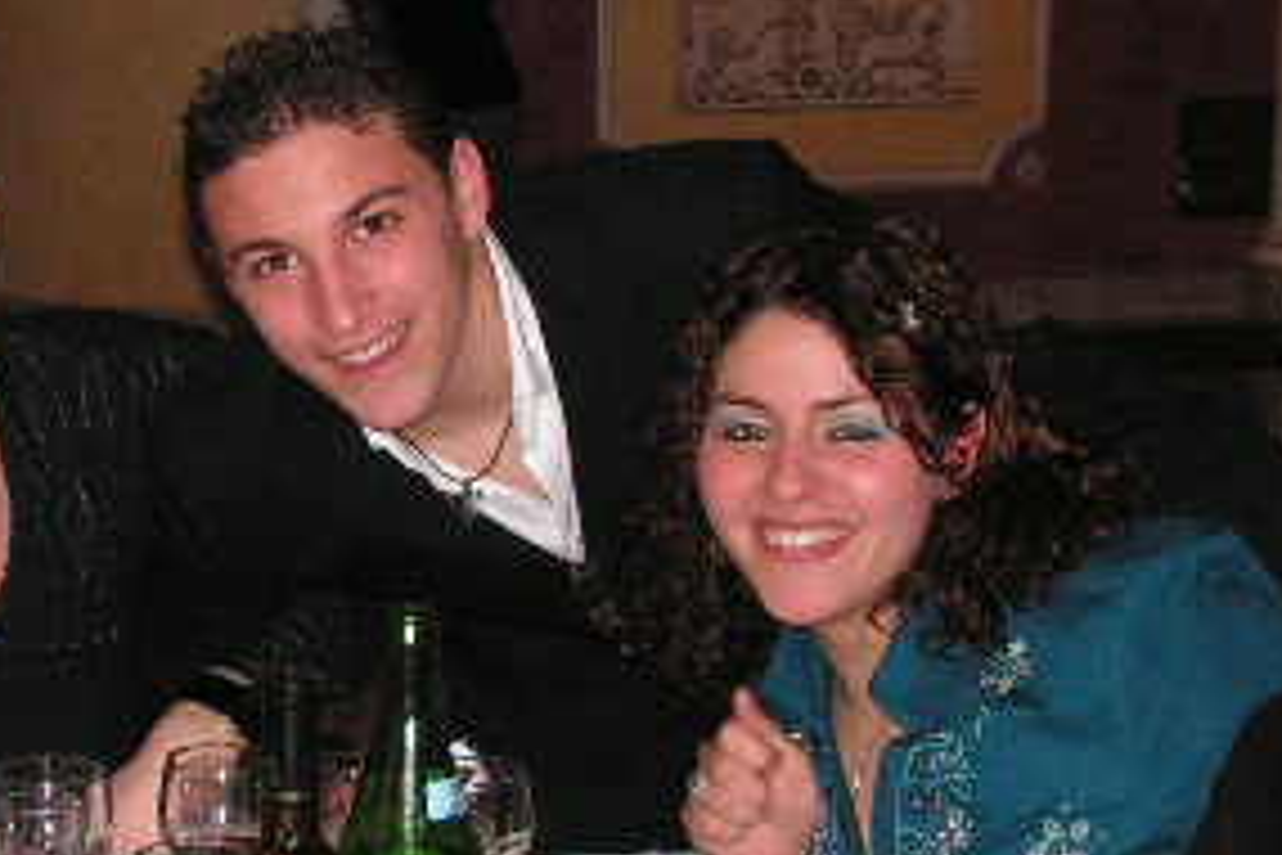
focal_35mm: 119
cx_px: 297
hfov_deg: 17.1
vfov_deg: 11.5
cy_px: 608
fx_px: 4237
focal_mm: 8.6
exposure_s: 1/60
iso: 200
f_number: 4.8
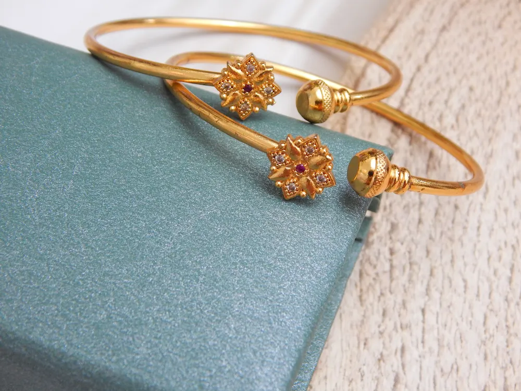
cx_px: 260
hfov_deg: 35.5
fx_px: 813
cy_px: 196
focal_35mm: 54
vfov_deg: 27.0
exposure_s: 1/25
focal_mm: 9.7
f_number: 3.8
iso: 400
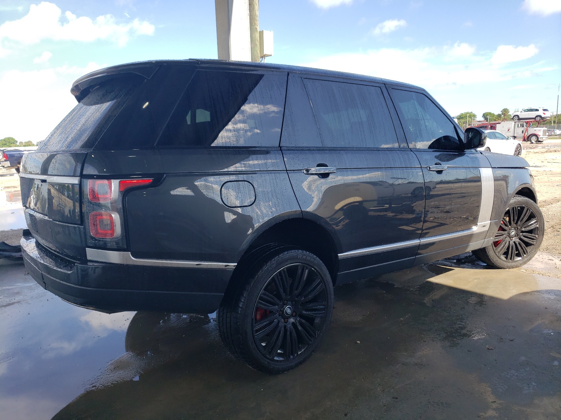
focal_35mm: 26
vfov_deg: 53.1
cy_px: 210
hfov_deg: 67.3
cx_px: 280
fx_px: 421
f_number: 1.5
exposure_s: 1/1111
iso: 50
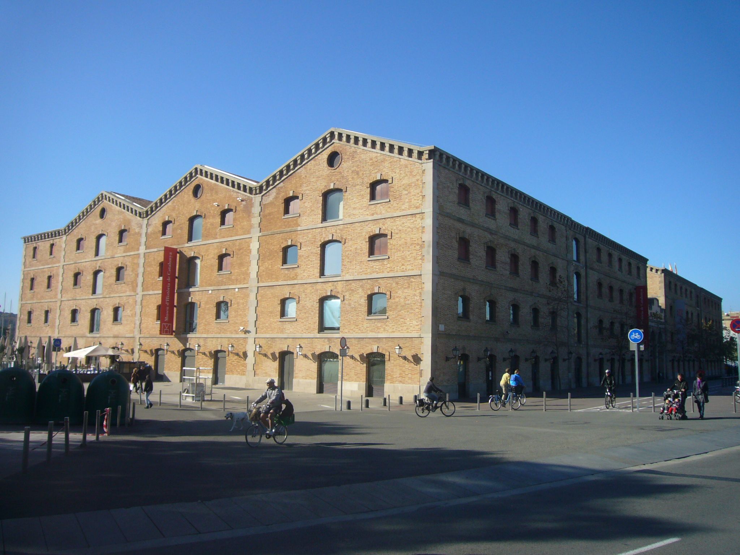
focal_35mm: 29
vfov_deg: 48.2
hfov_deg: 61.7
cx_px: 370
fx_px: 620
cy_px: 278
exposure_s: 1/320
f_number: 5.6
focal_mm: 4.6
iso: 80
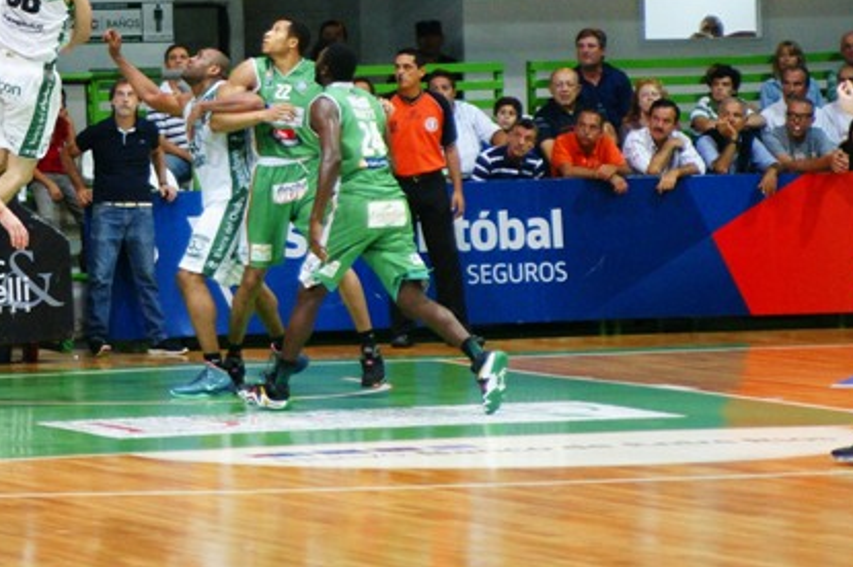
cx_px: 60
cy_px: 65
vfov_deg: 6.3
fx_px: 5137
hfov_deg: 9.4
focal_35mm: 217
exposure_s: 1/500
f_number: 2.8
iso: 2000
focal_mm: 75
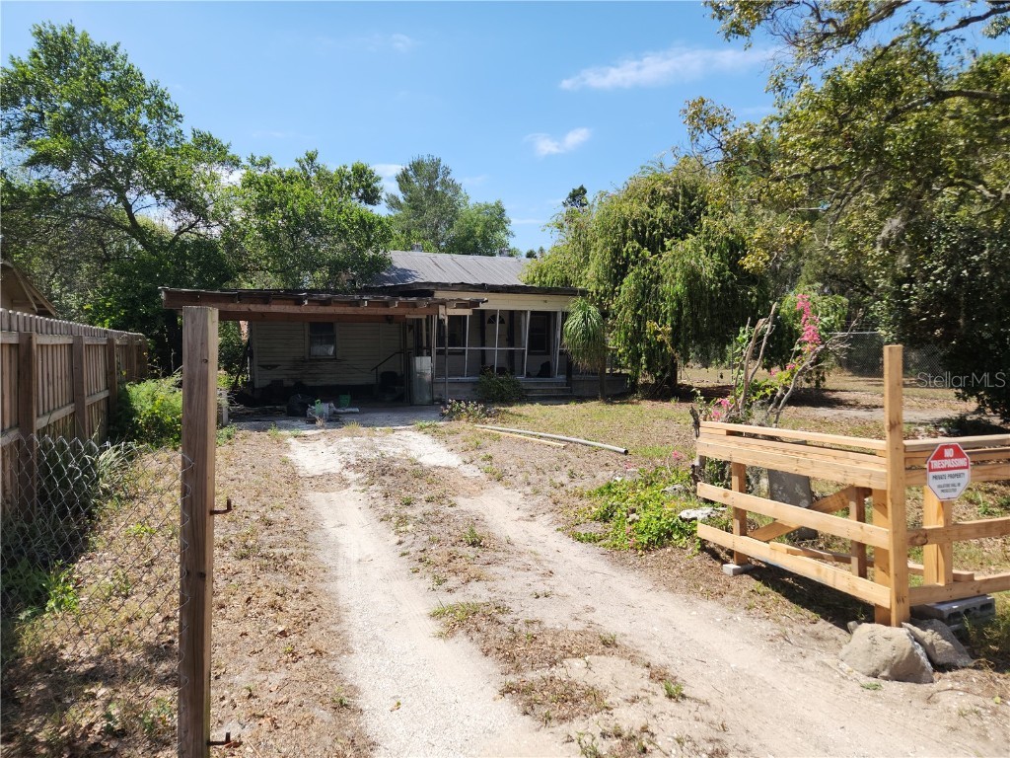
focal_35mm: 23
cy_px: 379
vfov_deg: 58.9
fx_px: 671
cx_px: 505
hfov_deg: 73.9
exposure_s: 1/1067
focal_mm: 5.4
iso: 20
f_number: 1.8
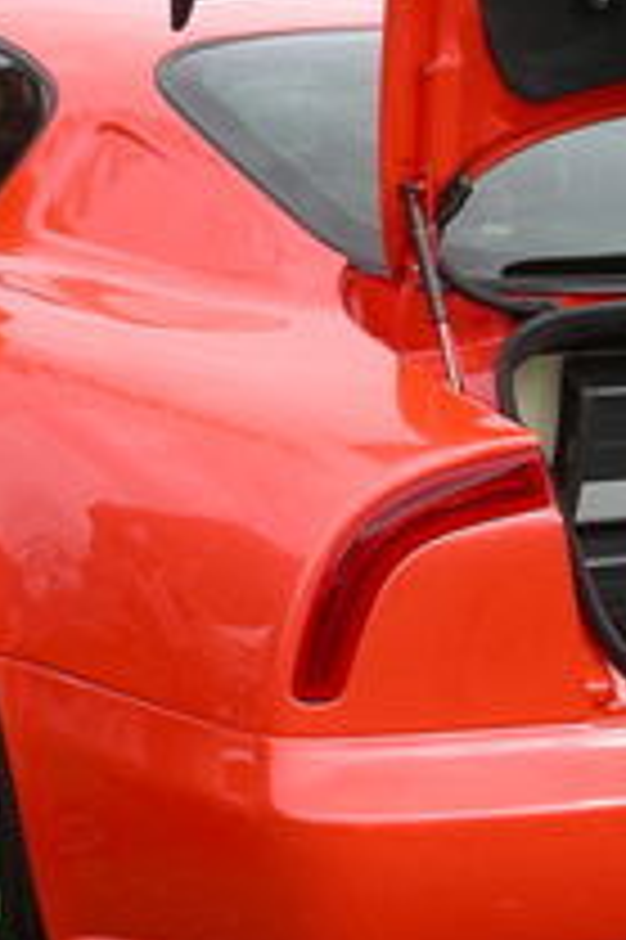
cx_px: 419
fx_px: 3083
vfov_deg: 17.4
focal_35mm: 118
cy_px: 409
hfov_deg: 11.6
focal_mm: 7.8
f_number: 4
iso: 64
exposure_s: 1/320
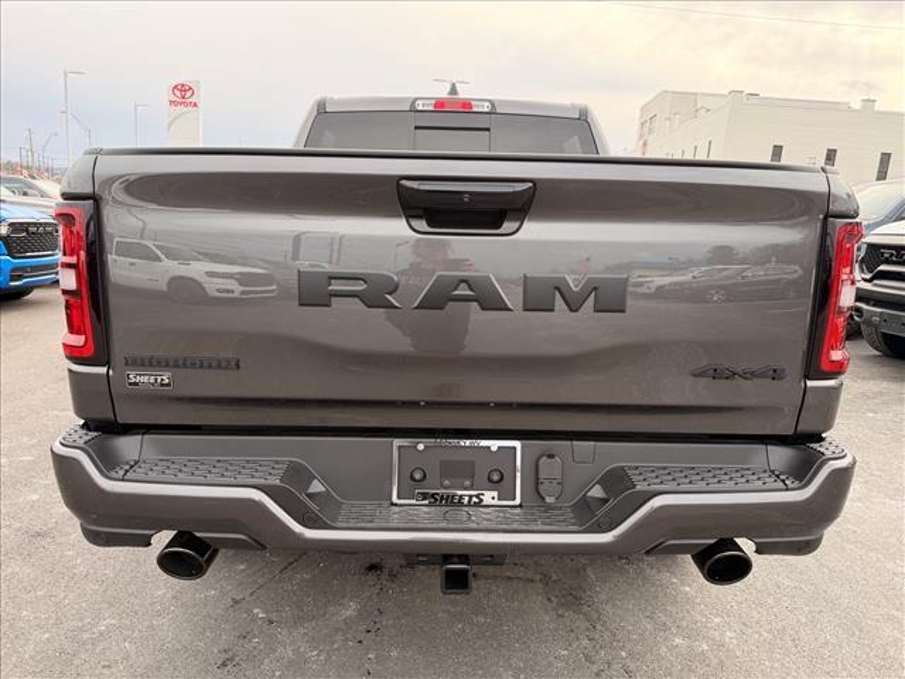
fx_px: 627
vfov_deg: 56.8
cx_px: 452
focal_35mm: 24
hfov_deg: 71.6
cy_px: 340
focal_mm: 6.76
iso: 100
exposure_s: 1/796
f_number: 1.78
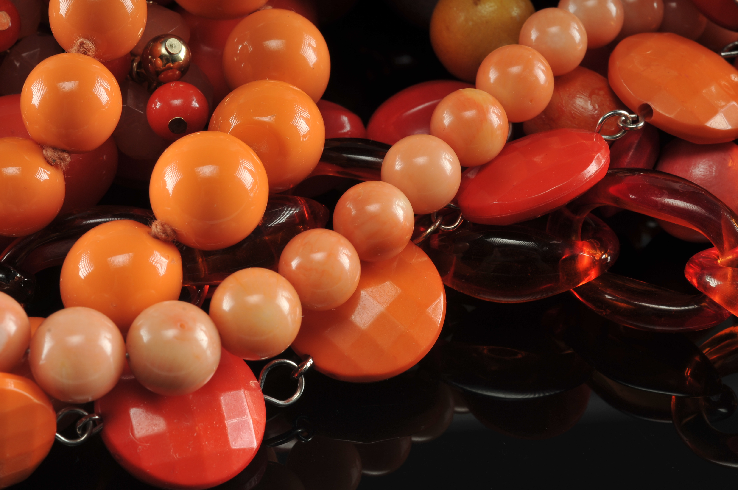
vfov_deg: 15.2
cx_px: 369
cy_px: 245
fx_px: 1843
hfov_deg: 22.6
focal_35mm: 90
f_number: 20
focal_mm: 60
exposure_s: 1/250
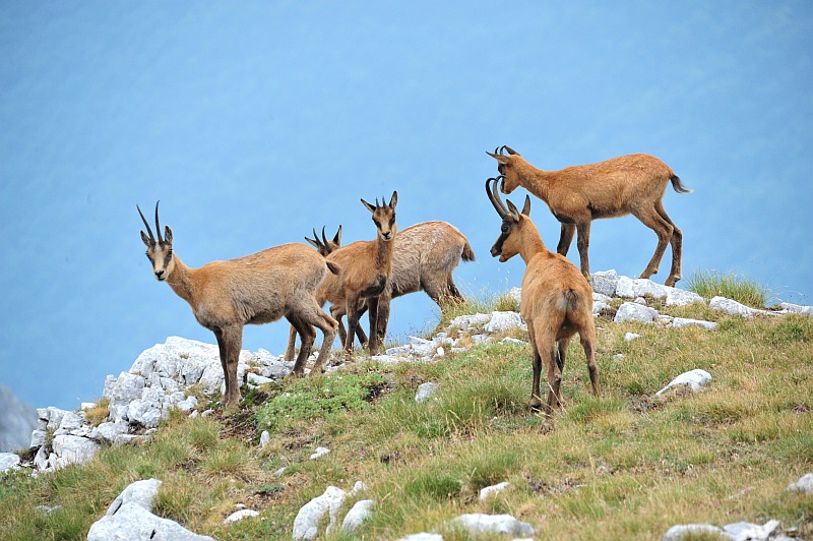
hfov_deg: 4.1
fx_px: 11282
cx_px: 406
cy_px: 270
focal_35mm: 500
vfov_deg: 2.7
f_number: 13
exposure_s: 1/640
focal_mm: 500
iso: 1600
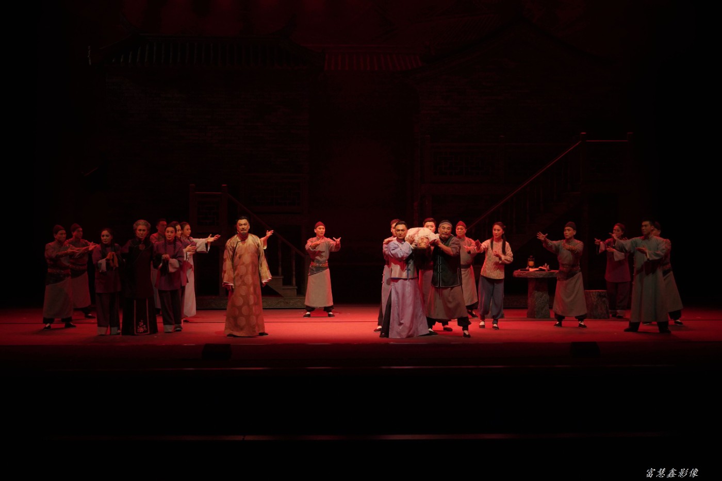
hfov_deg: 33.4
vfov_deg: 22.6
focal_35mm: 60
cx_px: 361
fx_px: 1203
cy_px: 240
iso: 1250
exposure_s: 1/160
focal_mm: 40
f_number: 4
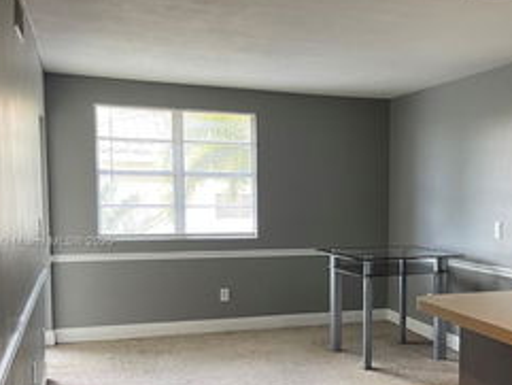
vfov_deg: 31.4
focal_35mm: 46
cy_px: 242
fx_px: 681
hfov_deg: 40.0
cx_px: 386
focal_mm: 5.1
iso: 100
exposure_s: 1/60
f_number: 1.6
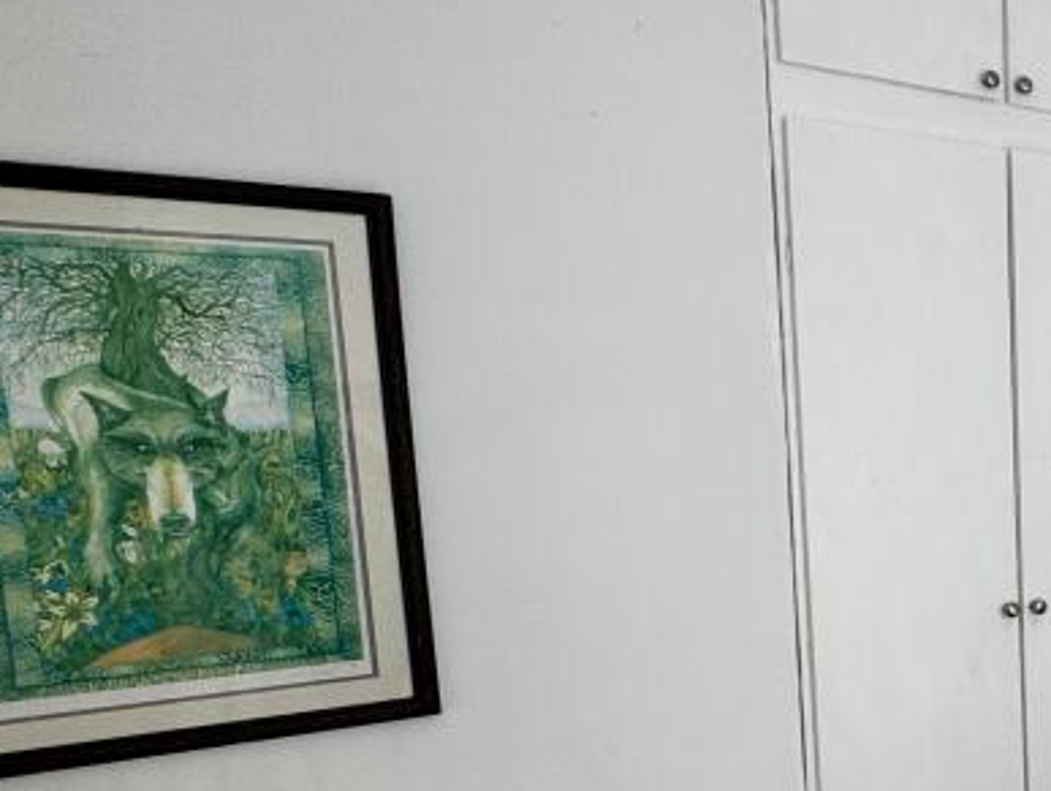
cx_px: 1241
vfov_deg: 38.2
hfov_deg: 38.2
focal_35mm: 37
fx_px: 1124
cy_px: 538
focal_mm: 2.22
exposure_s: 1/111
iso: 40
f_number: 2.2
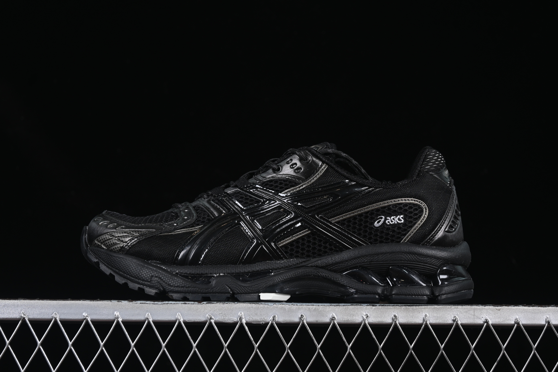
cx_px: 279
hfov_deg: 27.0
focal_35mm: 75
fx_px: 1162
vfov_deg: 18.2
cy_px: 186
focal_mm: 50
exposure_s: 1/50
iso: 160
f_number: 6.3
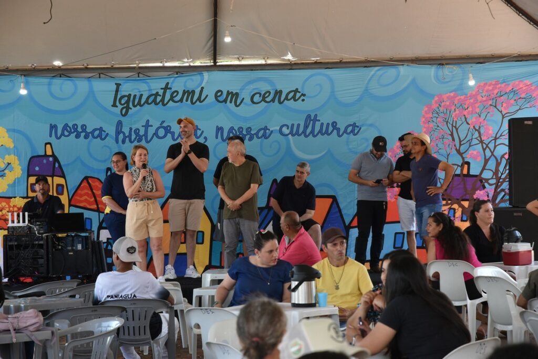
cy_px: 180
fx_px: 1570
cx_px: 269
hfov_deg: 19.4
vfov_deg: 13.1
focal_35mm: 105
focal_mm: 70
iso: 450
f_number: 4.5
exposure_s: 1/250
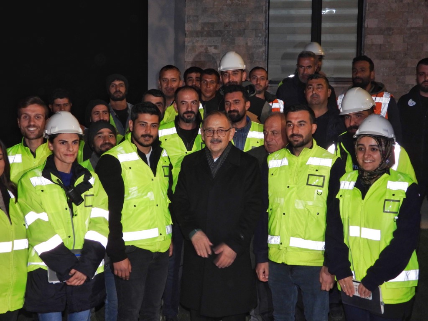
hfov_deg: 42.9
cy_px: 160
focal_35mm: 44
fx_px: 544
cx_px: 214
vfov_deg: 32.9
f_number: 3.2
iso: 200
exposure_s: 1/30
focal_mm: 7.9
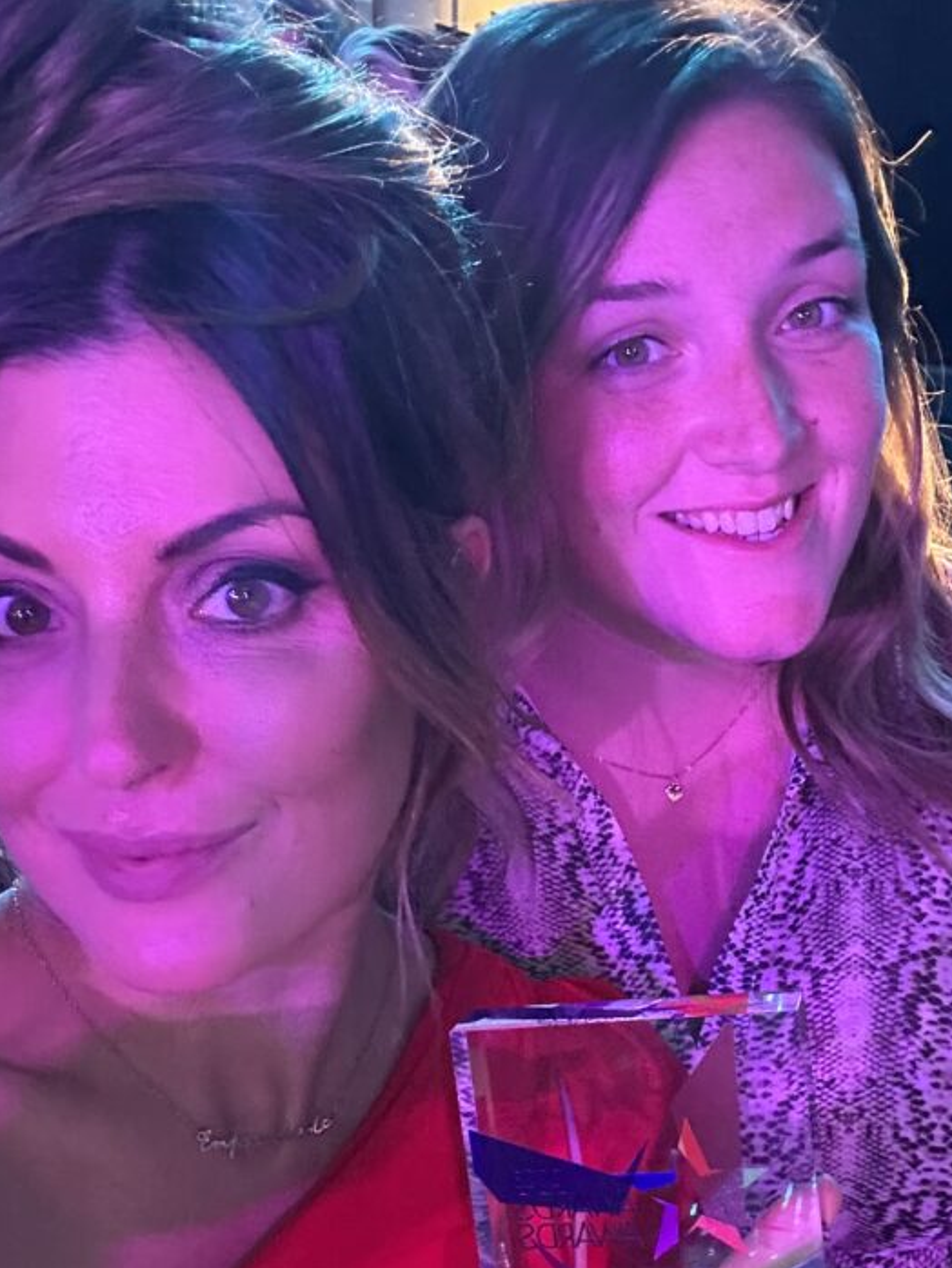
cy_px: 810
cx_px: 487
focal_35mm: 44
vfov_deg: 42.5
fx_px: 1612
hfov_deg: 32.9
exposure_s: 1/30
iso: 640
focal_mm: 2.69
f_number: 1.9
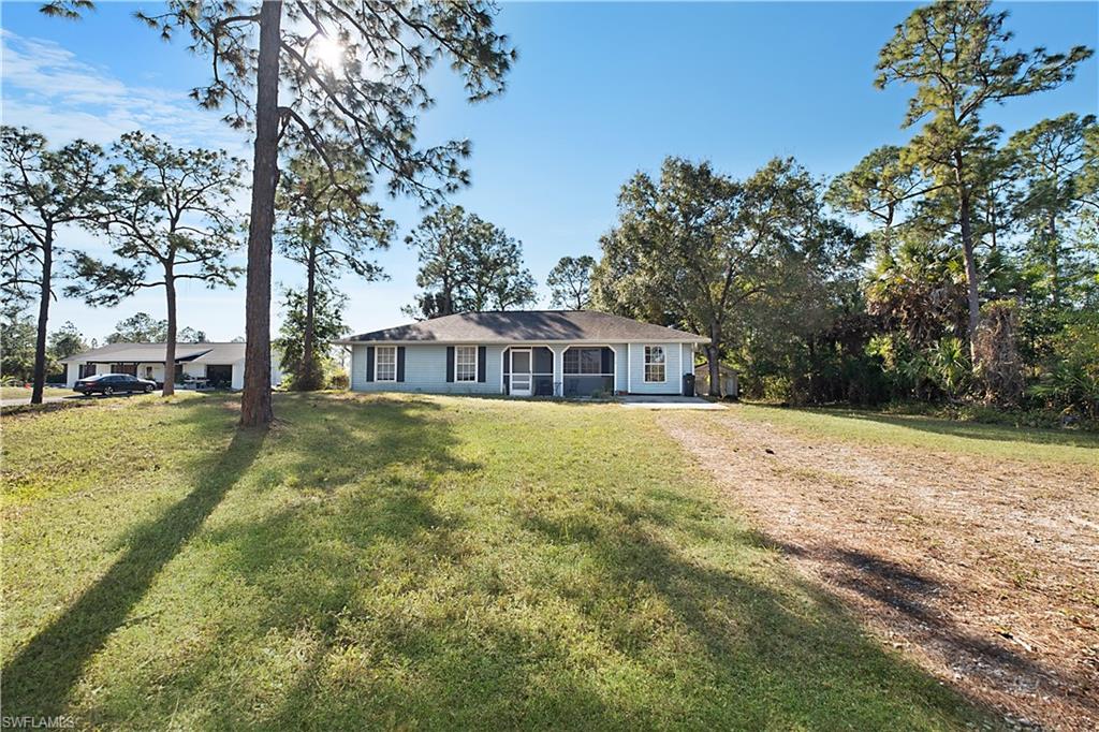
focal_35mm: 15
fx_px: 458
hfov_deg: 100.4
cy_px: 366
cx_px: 550
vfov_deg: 77.3
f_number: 5.6
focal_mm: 10
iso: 160
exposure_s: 1/220
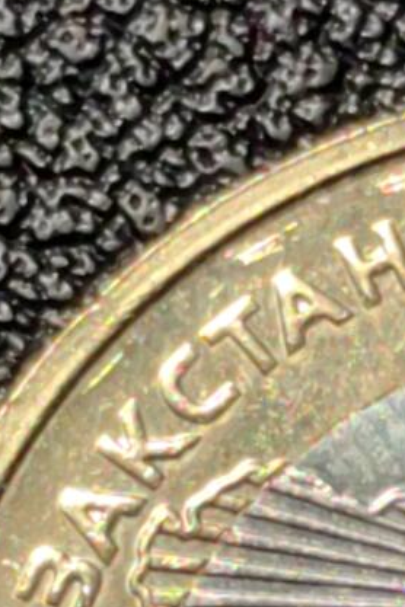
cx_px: 640
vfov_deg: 5.8
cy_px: 854
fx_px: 5990
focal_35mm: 355
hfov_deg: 3.9
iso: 50
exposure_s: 1/256
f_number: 2
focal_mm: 5.75
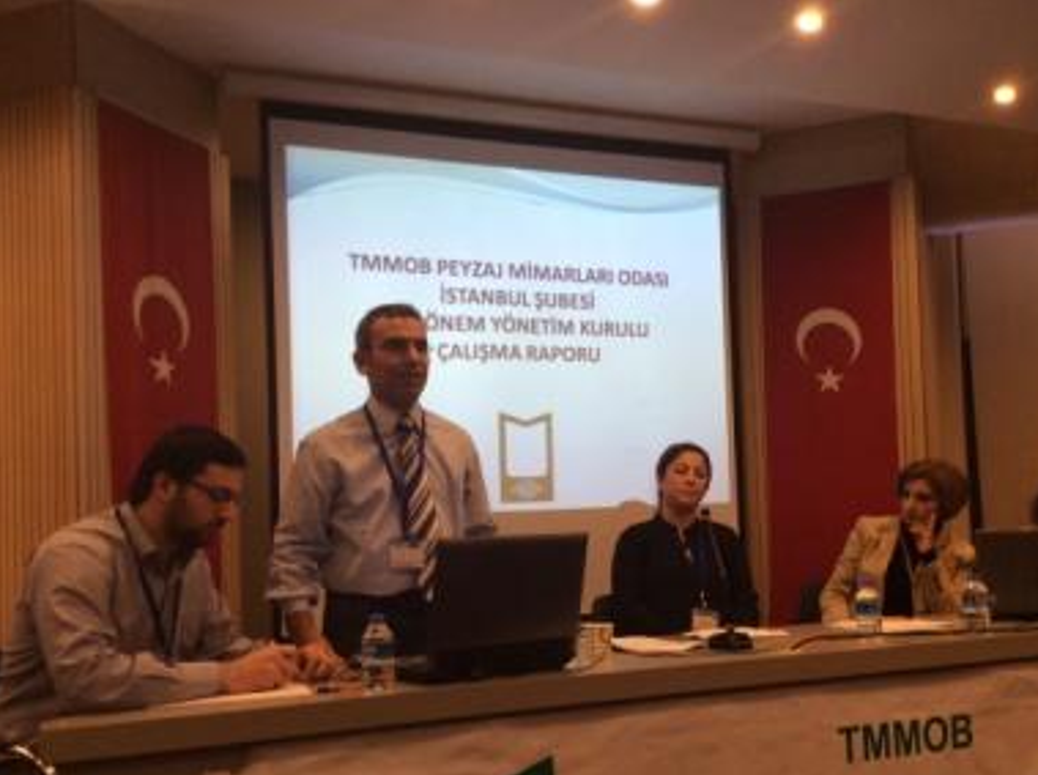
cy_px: 456
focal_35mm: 39
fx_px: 1168
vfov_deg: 36.6
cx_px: 581
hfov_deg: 47.8
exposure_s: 1/25
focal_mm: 3.3
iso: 50
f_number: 2.4
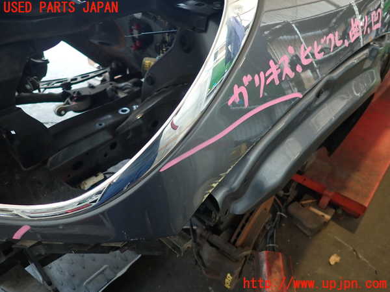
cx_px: 195
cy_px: 146
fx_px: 282
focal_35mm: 25
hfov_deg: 69.4
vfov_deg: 54.9
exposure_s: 1/40
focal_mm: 4.5
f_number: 2
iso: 200
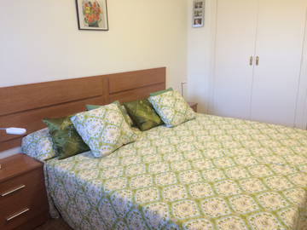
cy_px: 115
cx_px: 154
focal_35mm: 29
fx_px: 257
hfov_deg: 61.7
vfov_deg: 48.2
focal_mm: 4.15
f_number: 2.2
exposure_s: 1/33
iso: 100
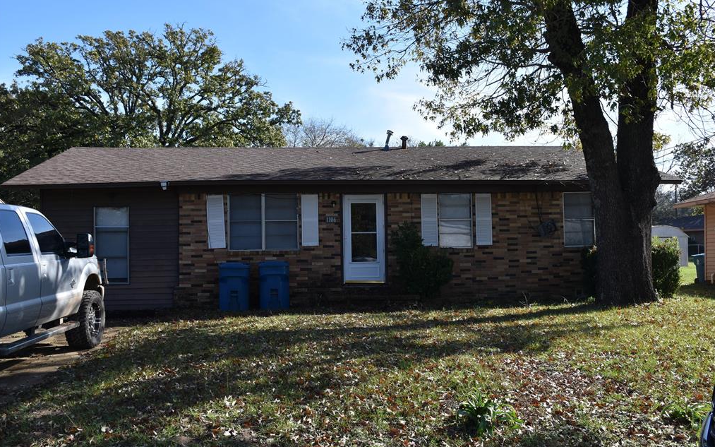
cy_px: 217
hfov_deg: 56.7
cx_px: 357
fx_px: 662
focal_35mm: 34
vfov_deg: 37.3
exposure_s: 1/320
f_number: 9
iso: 200
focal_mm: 22
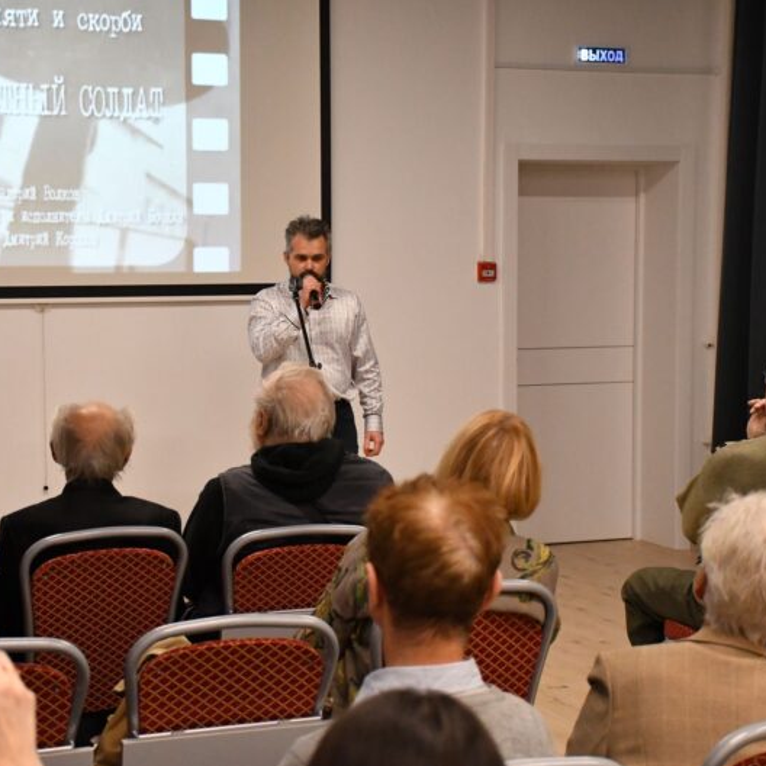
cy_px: 385
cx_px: 332
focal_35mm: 67
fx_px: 1677
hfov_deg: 25.7
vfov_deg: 25.7
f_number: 4.2
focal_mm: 35
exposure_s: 1/500
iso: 5000
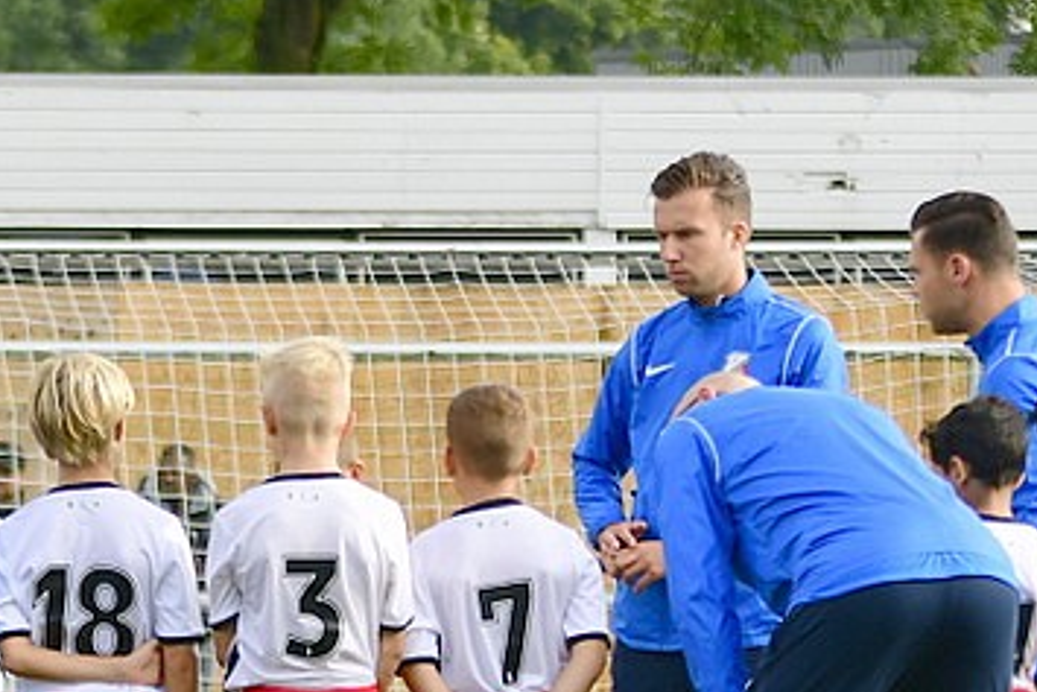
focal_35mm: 426
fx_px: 12286
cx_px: 32
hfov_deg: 4.8
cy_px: 483
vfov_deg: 3.2
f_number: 2.8
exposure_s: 1/1000
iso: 160
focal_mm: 105
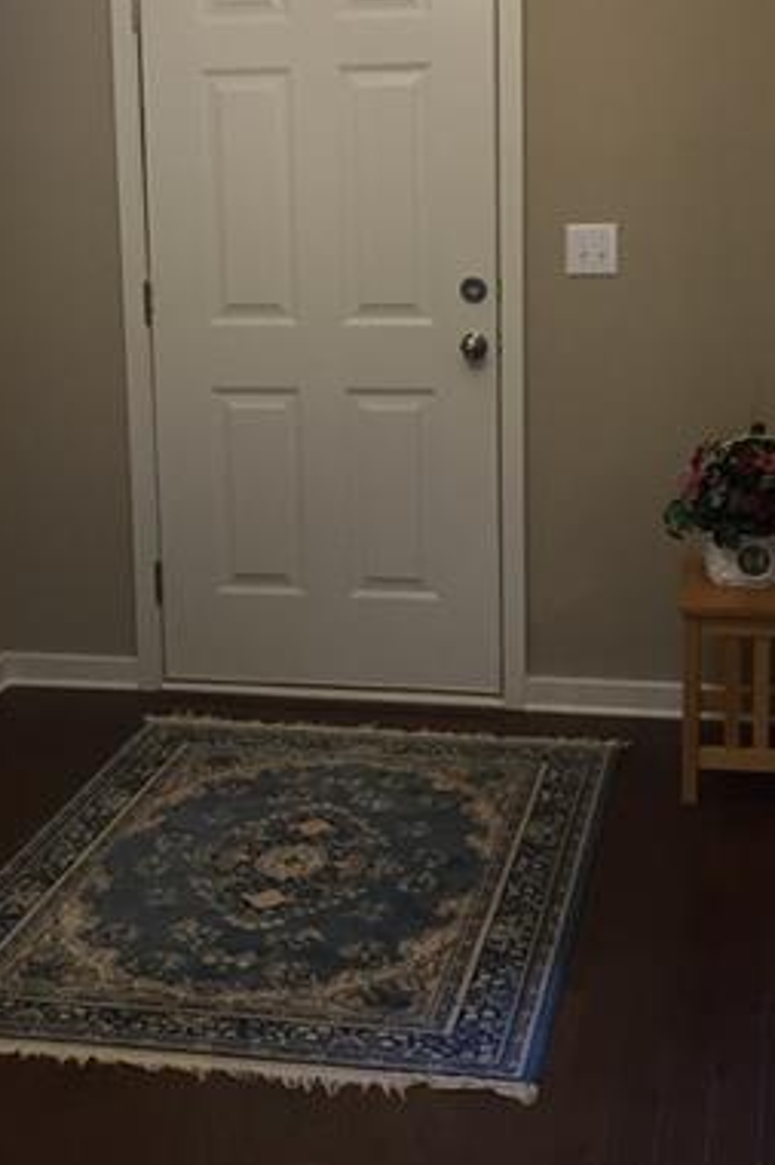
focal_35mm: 61
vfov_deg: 32.7
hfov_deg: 22.2
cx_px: 309
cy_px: 426
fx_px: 1971
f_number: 2.2
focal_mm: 4.15
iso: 80
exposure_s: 1/30
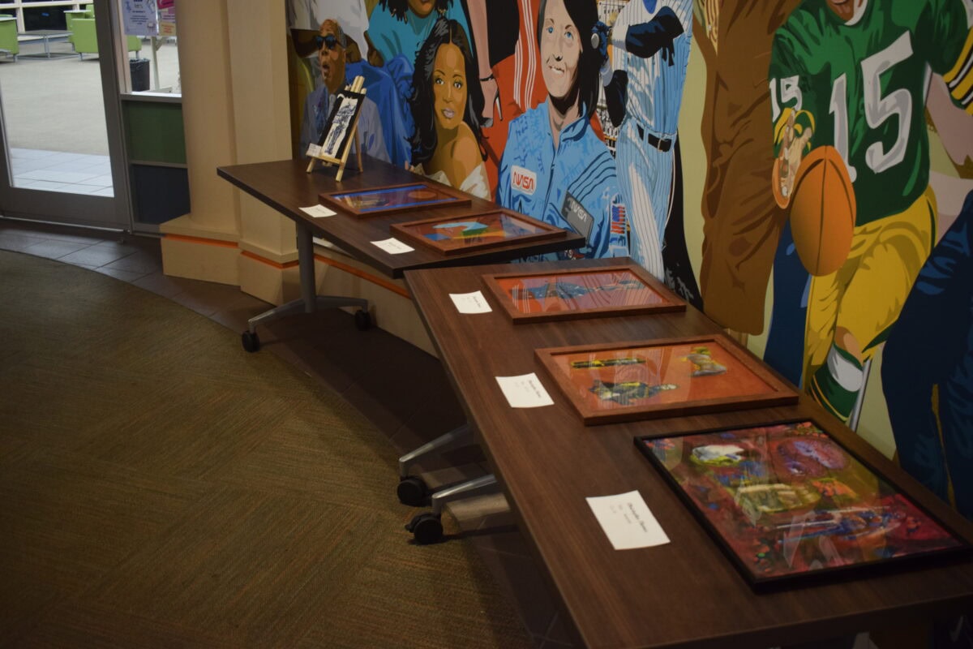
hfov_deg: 53.1
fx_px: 973
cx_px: 486
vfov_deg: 36.9
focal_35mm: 36
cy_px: 324
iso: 1400
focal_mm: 24
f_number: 3.8
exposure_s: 1/30
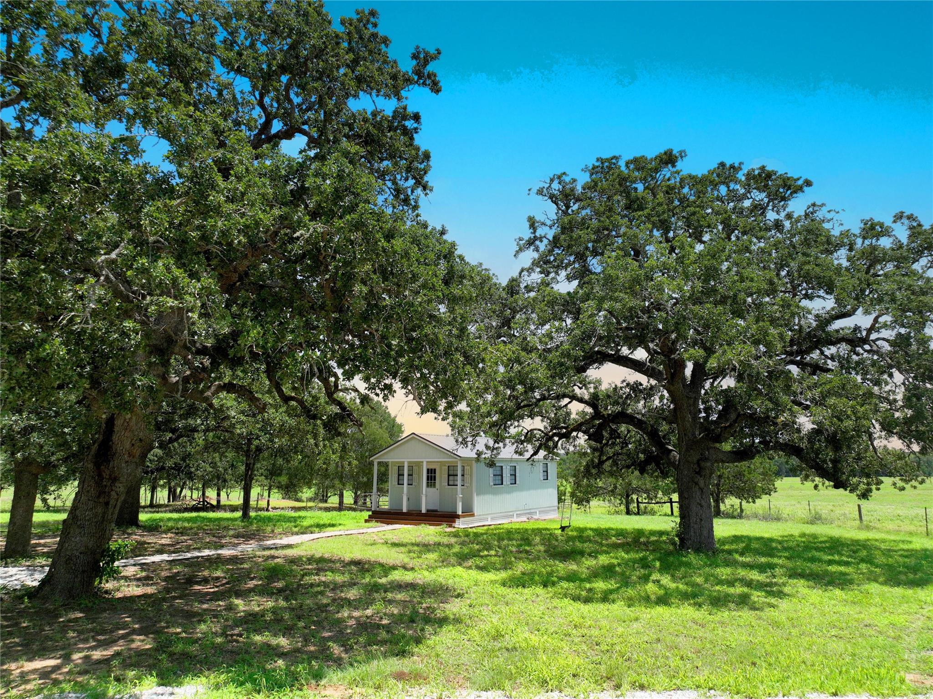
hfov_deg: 71.6
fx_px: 647
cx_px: 466
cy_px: 350
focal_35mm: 24
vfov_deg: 56.8
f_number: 2.8
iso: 130
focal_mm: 12.29
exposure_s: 1/4000
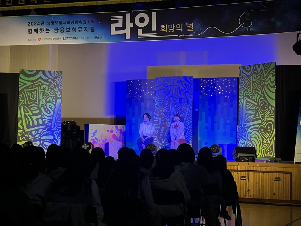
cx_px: 150
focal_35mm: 77
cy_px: 113
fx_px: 670
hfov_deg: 25.3
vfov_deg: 19.1
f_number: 2.8
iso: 1000
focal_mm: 9
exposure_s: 1/30
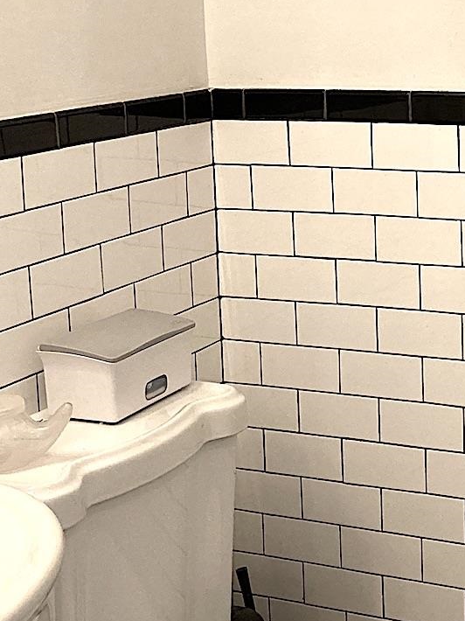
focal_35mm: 71
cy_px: 175
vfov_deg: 27.1
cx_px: 479
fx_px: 1272
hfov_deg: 20.0
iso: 160
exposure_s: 1/60
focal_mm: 3.99
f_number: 1.8
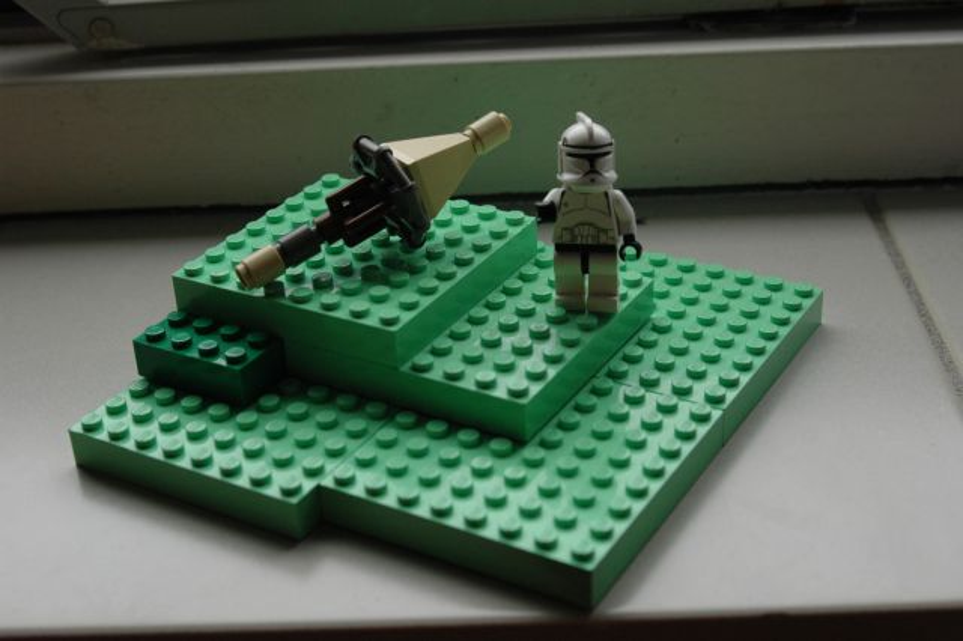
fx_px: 1604
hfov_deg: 33.4
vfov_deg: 22.6
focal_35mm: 60
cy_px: 320
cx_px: 482
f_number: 7.1
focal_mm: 40
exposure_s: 1/200
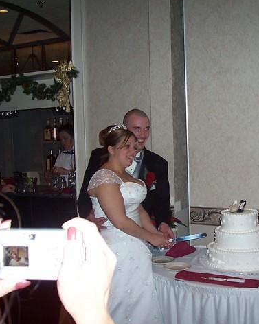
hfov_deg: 30.4
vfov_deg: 38.1
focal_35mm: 49
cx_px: 184
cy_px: 161
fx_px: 470
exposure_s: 1/60
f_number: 2.8
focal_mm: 5.6
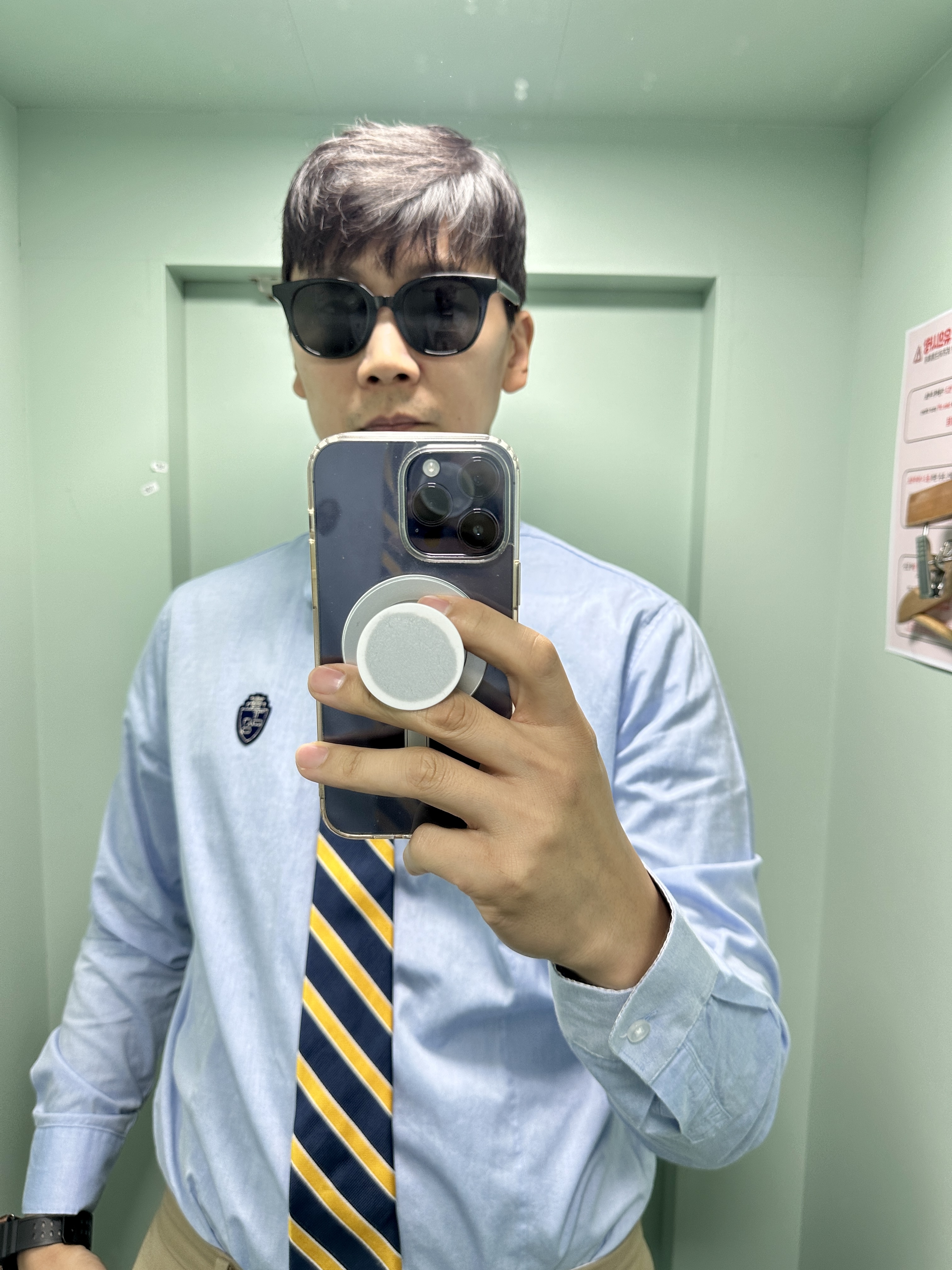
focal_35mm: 24
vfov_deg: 71.6
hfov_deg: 56.8
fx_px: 880
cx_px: 476
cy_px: 635
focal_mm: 6.86
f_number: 1.78
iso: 160
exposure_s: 1/120
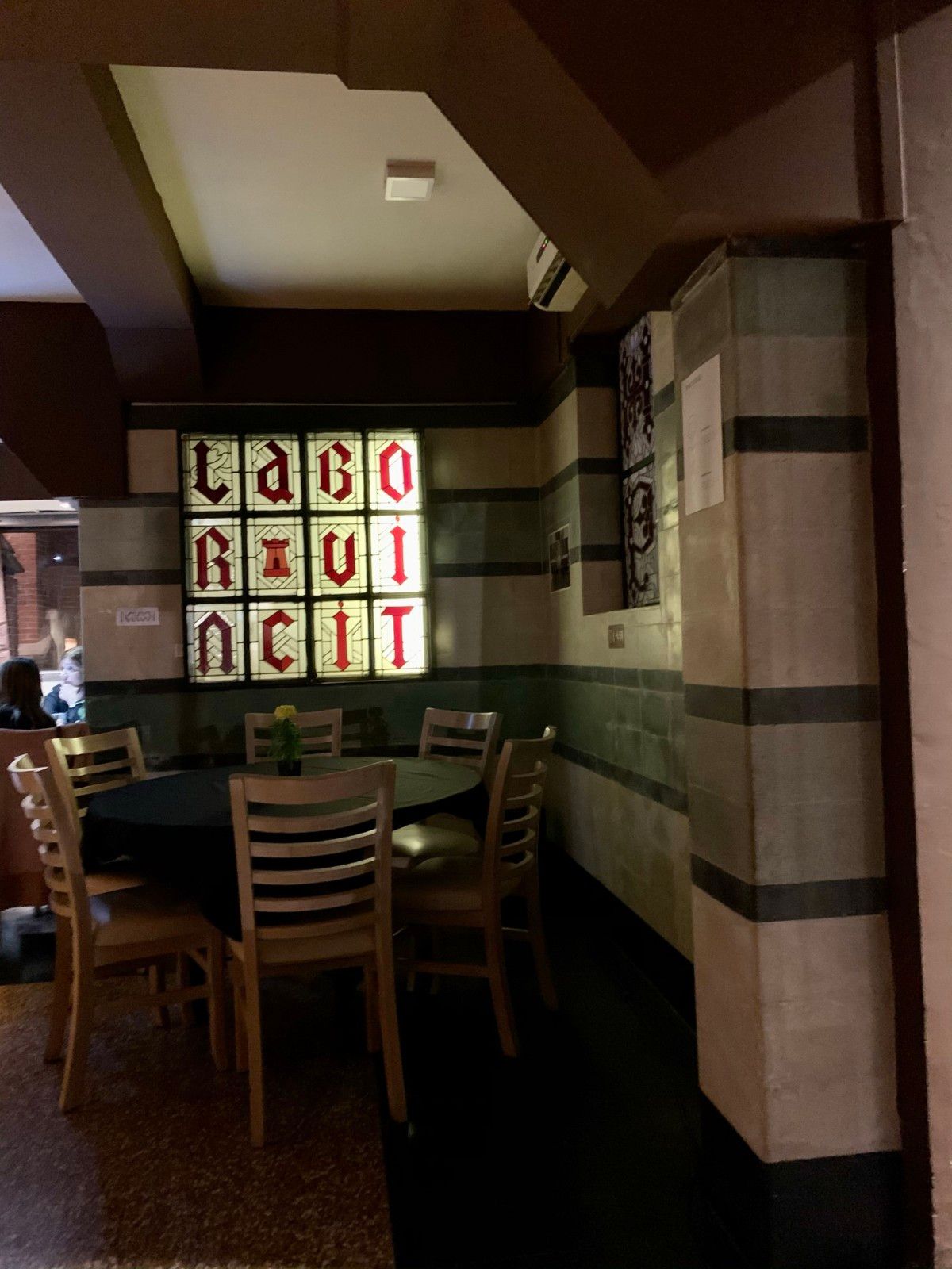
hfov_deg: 53.1
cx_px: 476
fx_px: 953
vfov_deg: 67.3
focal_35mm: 26
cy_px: 634
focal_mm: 4.25
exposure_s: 1/17
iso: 1250
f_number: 1.8
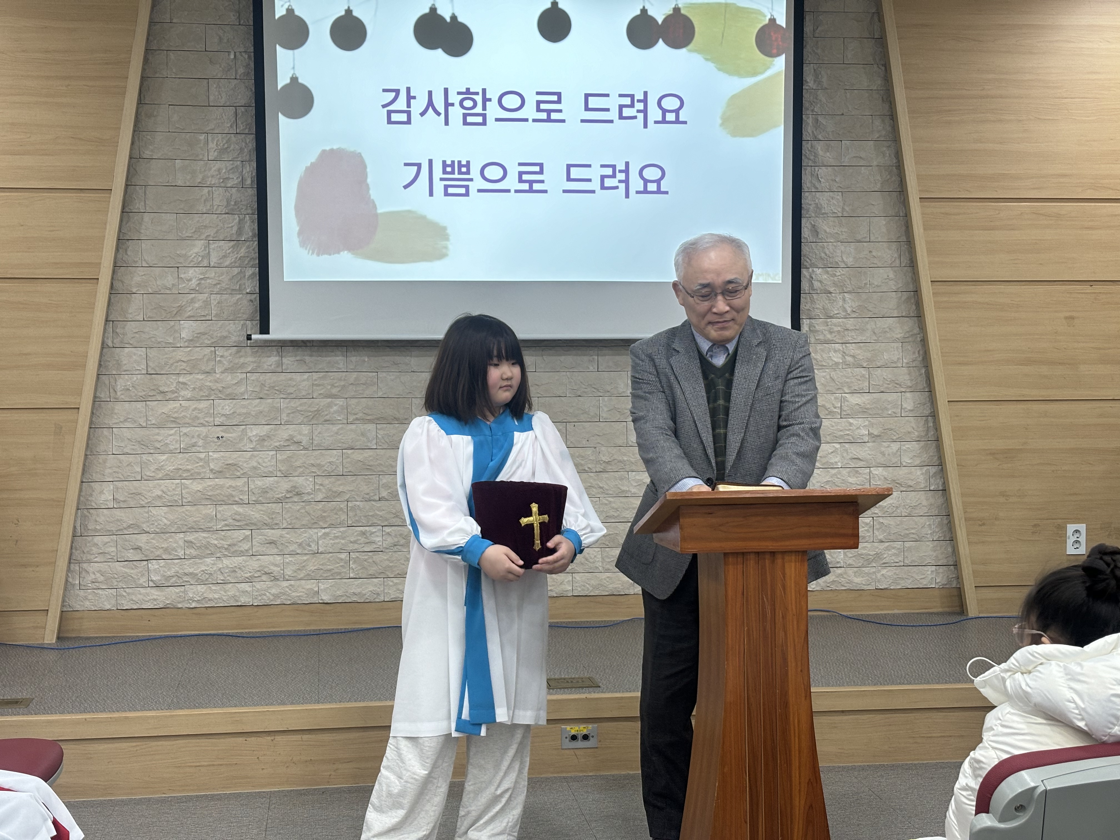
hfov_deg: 36.8
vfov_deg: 28.0
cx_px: 560
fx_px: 1682
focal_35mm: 52
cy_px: 420
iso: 50
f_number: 1.6
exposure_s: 1/60
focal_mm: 5.96
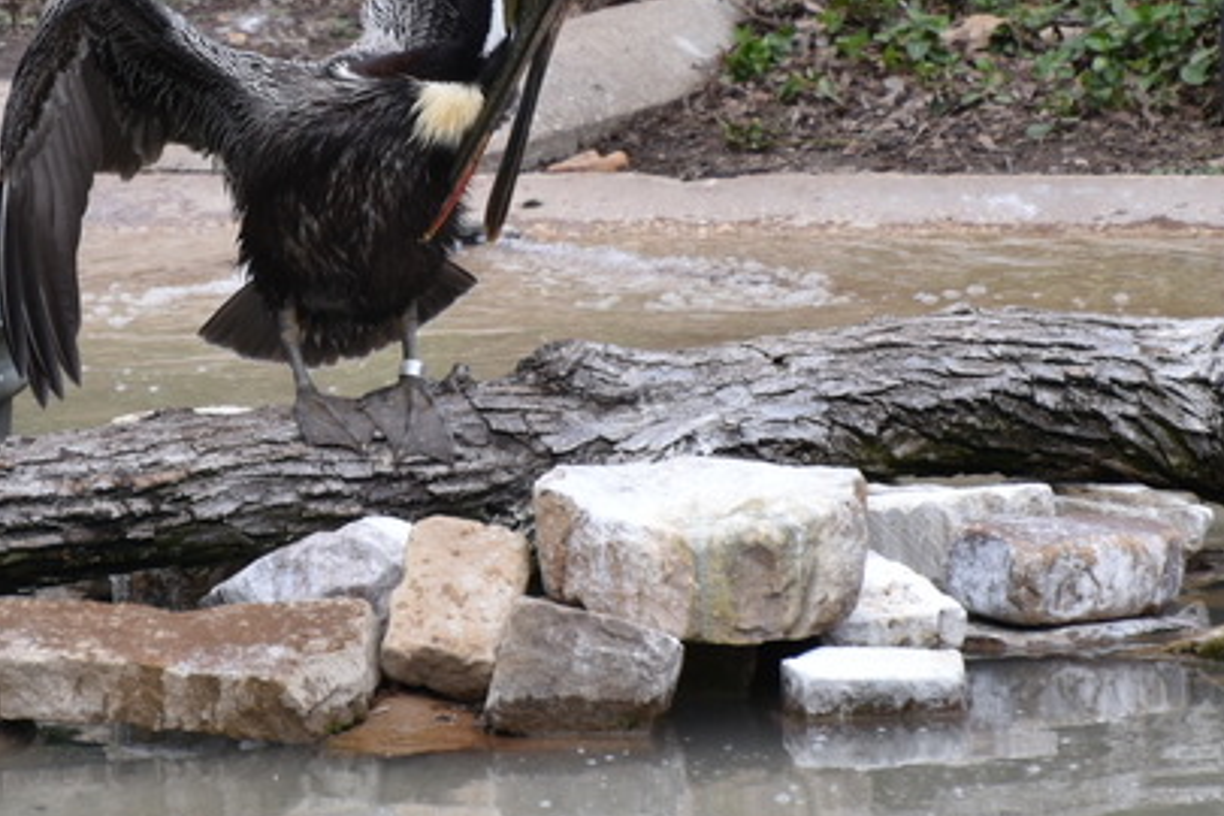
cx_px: 375
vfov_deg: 1.4
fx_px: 32263
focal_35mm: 949
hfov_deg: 2.2
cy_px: 139
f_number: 5.6
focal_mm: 300
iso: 400
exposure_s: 1/640
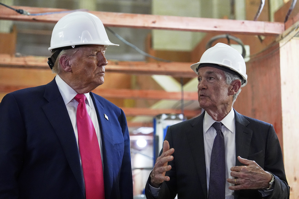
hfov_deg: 28.8
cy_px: 100
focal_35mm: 70
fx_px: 581
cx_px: 150
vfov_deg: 19.4
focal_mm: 70
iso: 3200
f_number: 2.8
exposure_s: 1/500
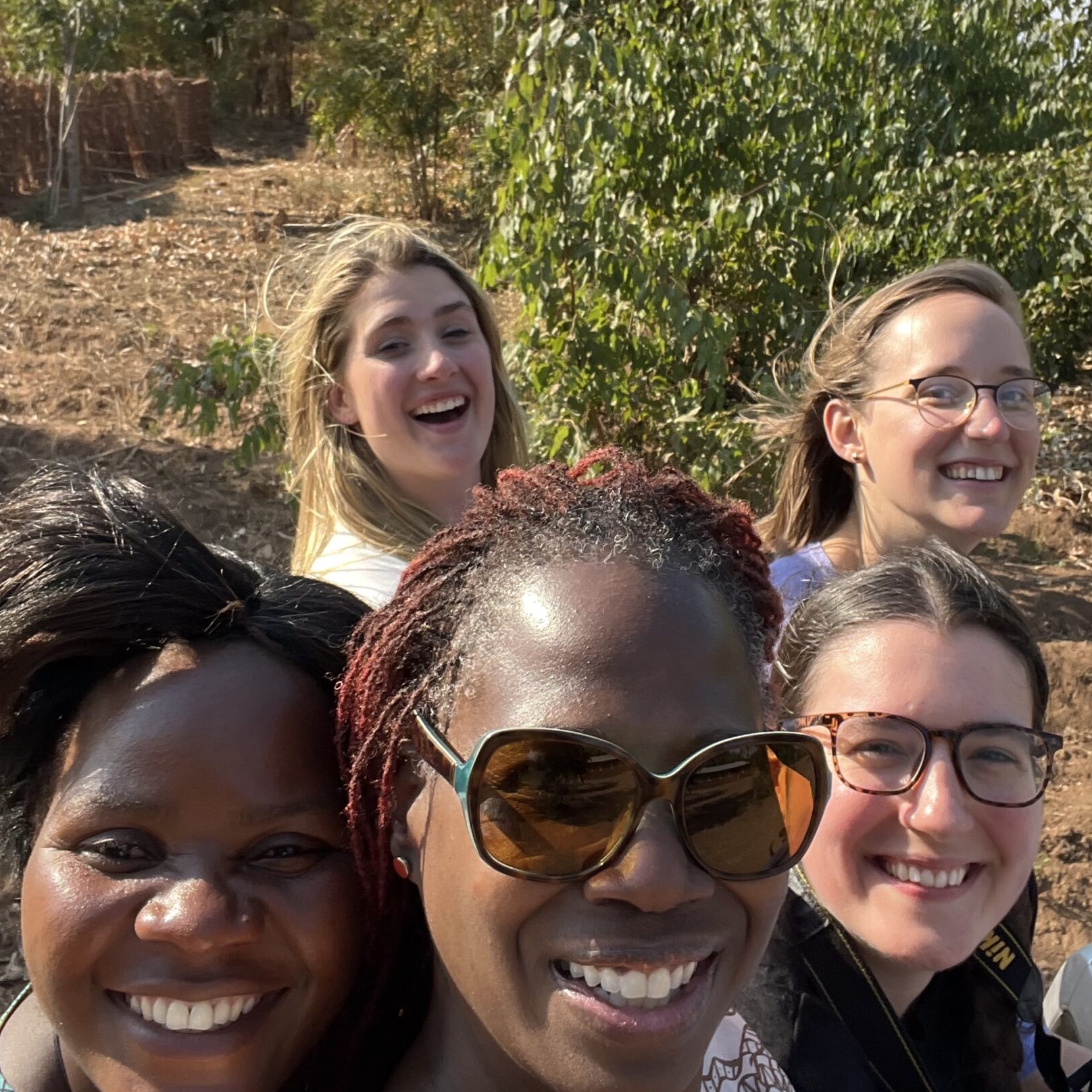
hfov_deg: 40.0
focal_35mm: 42
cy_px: 407
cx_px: 571
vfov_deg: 39.8
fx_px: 1499
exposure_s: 1/196
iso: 32
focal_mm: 2.71
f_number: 2.2
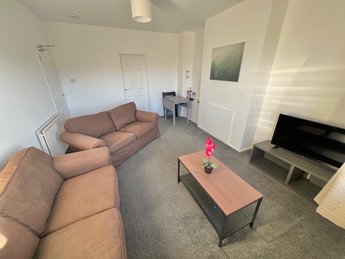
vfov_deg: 89.9
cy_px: 130
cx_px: 172
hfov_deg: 106.2
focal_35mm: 13
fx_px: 130
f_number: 1.8
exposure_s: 1/99
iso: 160
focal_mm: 1.57
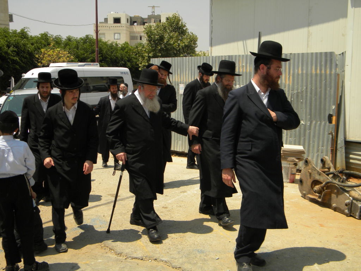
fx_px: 428
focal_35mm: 41
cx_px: 180
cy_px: 136
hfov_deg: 45.8
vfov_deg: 35.1
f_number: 7.6
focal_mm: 7.3
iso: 80
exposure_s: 1/285
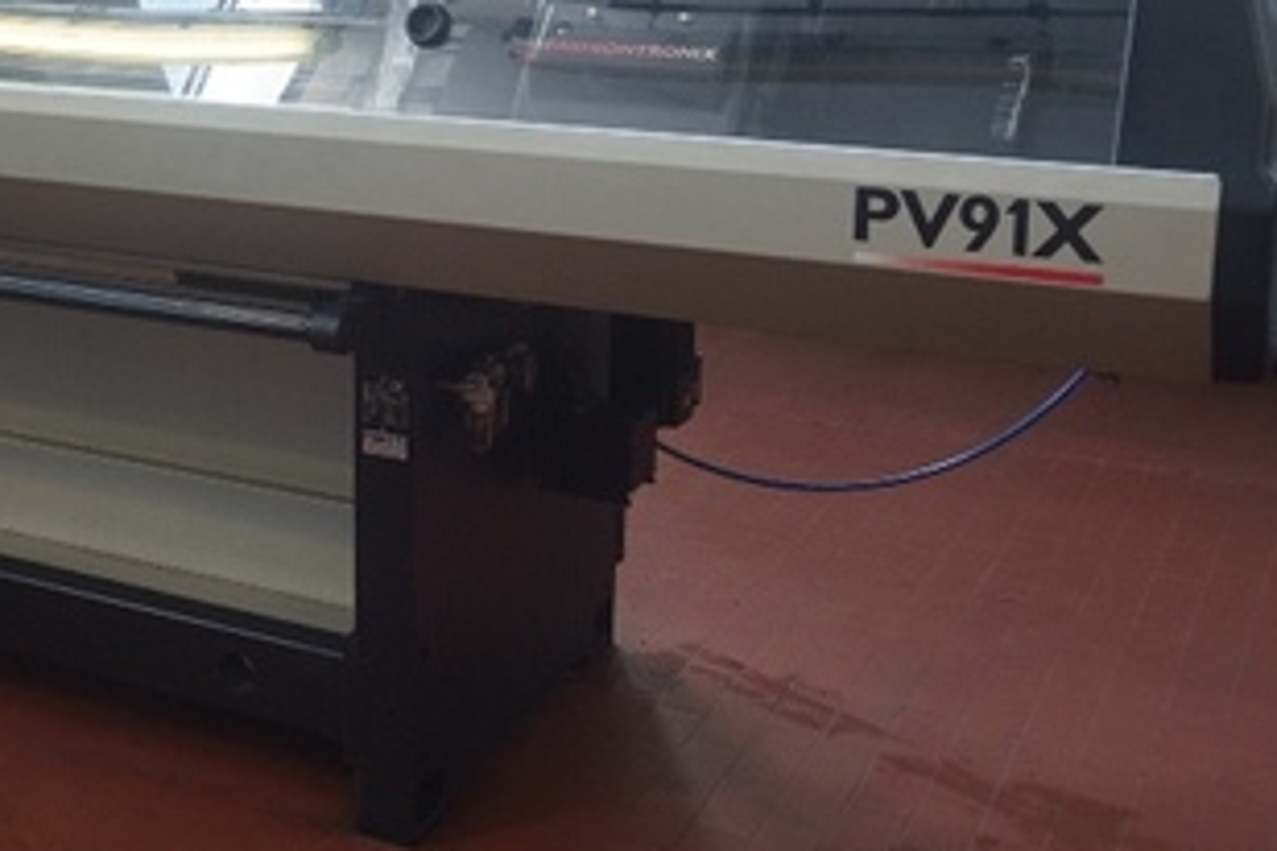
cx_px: 107
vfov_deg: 23.9
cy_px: 186
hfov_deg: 33.6
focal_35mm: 56
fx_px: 1986
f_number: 4
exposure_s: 1/60
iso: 400
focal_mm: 16
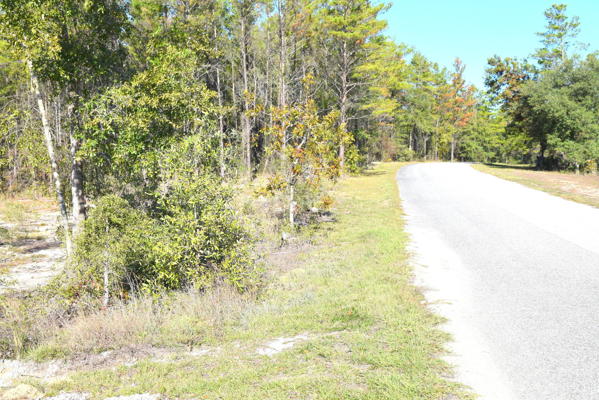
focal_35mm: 42
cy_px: 200
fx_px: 699
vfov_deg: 31.9
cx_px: 300
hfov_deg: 46.4
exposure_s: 1/400
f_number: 10
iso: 200
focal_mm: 28
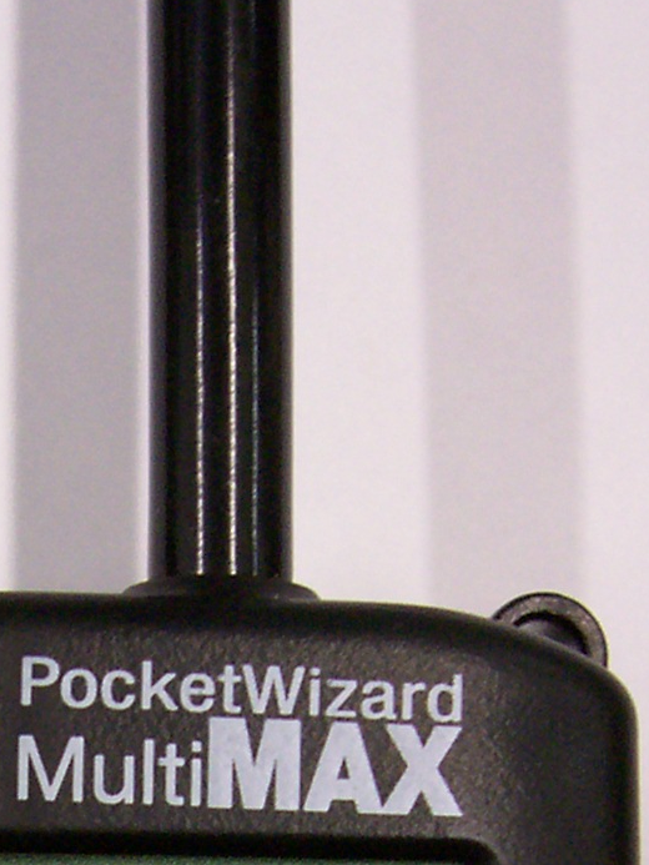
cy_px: 1145
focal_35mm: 113
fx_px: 2824
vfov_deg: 16.4
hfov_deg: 13.0
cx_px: 14
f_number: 2.7
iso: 146
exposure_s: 1/32
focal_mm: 5.6
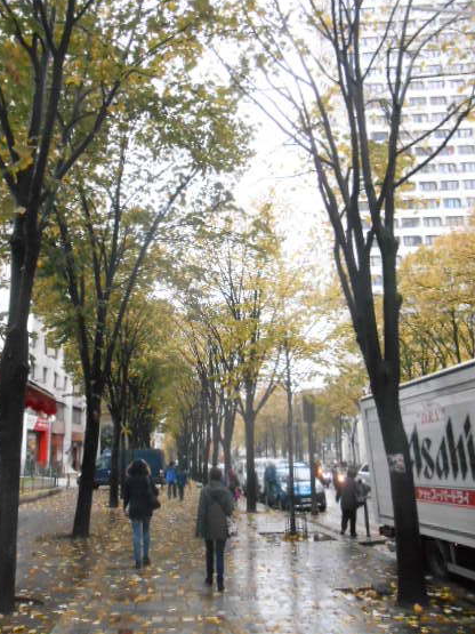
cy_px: 322
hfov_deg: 46.6
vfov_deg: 60.0
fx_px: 549
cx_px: 202
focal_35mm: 30
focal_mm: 4.7
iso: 800
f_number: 3.4
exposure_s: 1/160
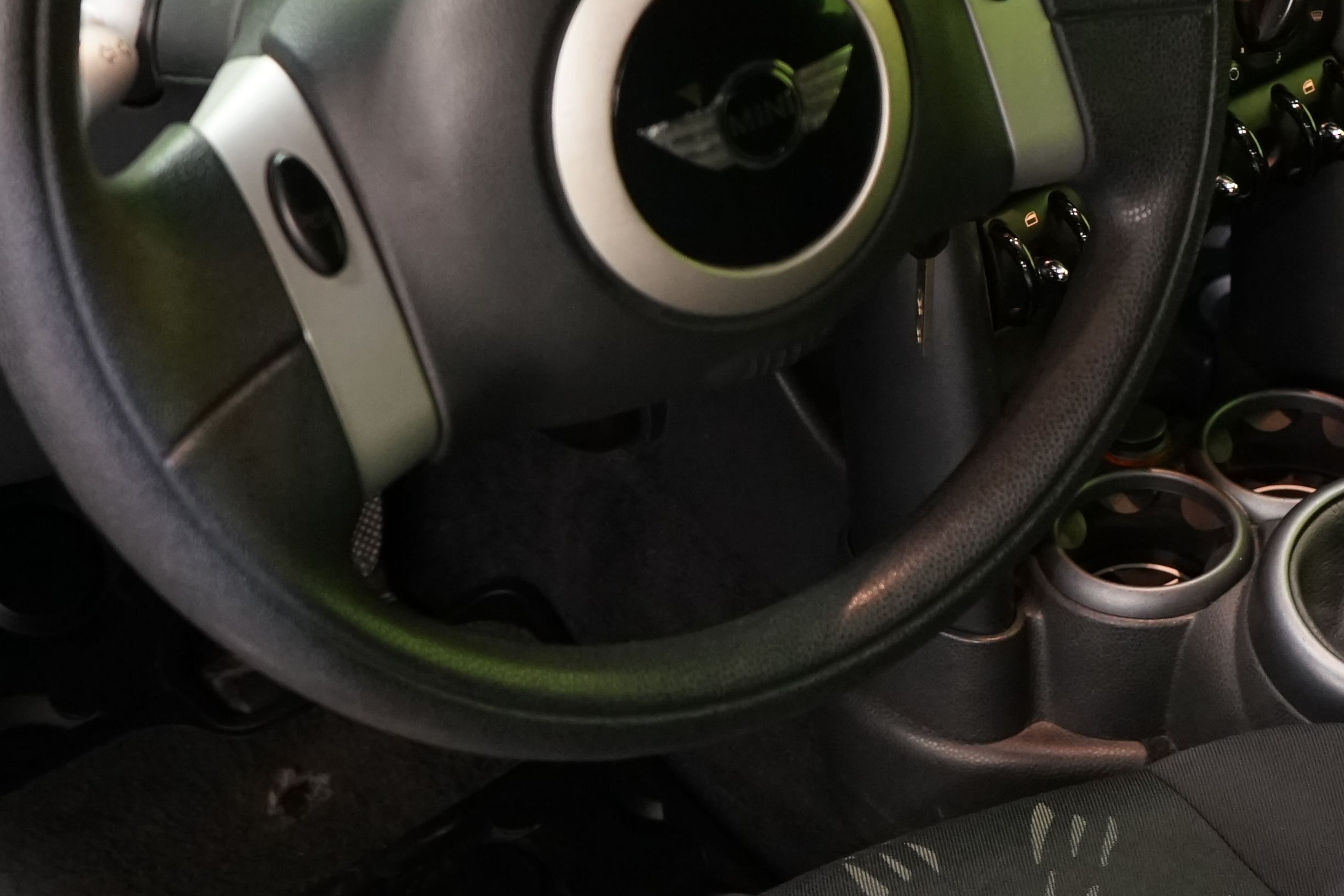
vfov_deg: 15.9
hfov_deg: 22.8
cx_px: 1325
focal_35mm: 86
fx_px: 3210
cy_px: 392
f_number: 5
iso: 2000
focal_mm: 35
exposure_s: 1/20
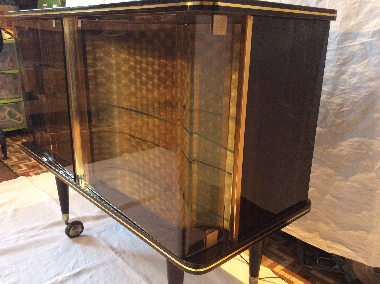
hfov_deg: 56.9
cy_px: 142
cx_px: 190
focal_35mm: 32
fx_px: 351
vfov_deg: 44.1
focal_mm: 3.3
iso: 250
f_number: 2.4
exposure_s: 1/25
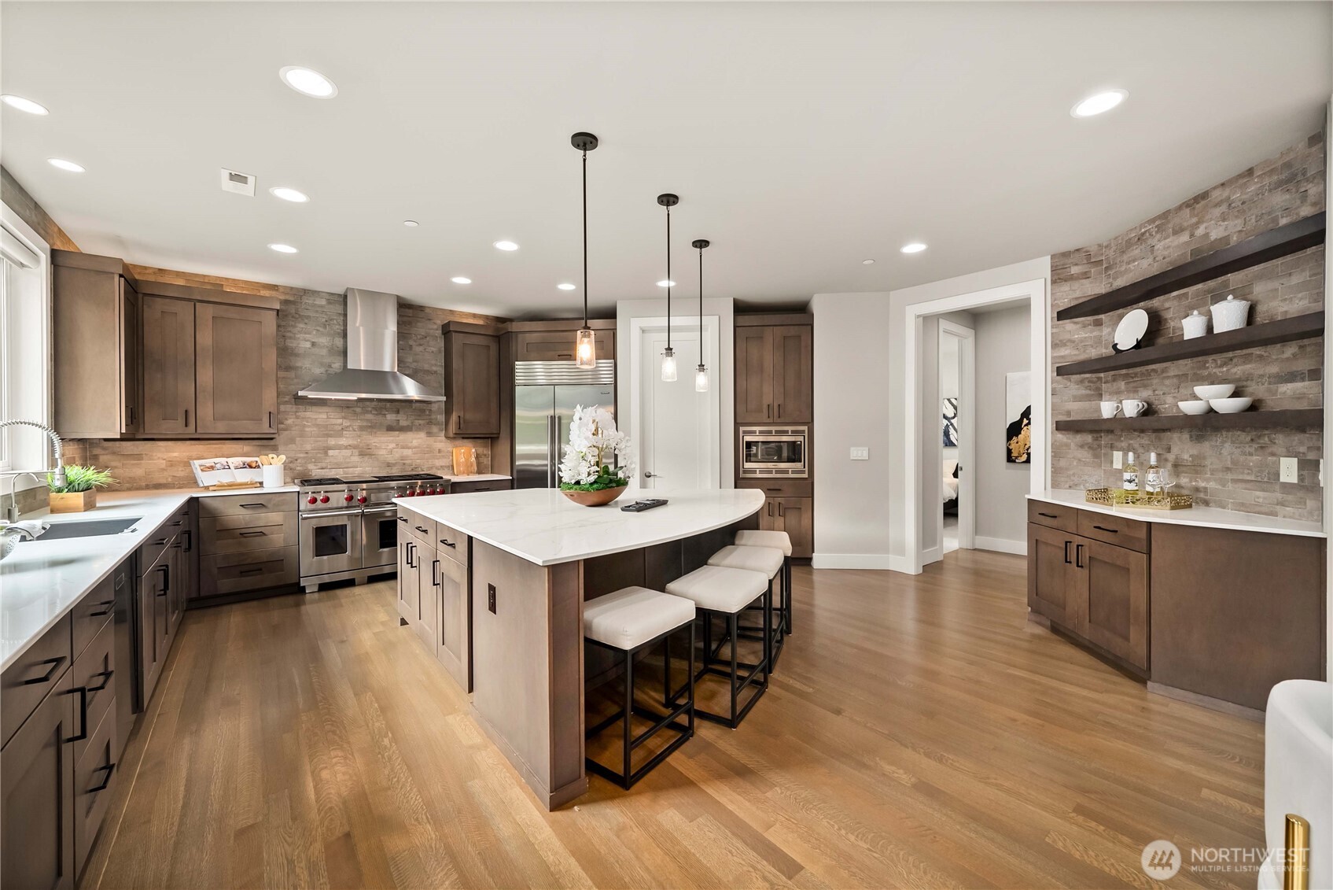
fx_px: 481
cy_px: 445
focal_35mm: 13
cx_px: 666
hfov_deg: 108.3
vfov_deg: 85.5
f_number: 7.1
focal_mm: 13
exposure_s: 1/15
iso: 1000
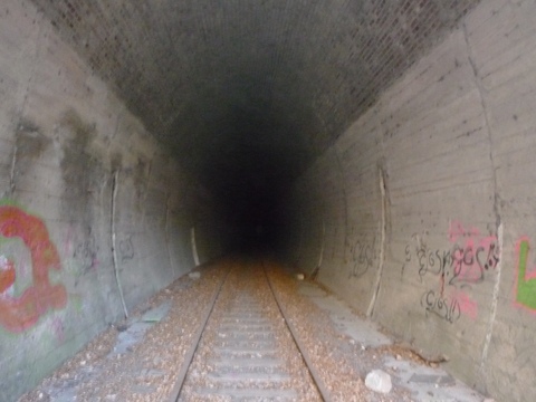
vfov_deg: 44.2
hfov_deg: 56.8
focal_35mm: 32
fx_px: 495
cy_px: 201
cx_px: 268
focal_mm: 5.2
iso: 800
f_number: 3.3
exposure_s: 1/8
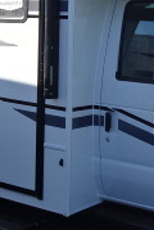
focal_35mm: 89
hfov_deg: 15.4
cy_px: 49
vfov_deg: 22.5
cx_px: 99
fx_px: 569
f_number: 3.5
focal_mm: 4.1
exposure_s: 1/640
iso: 80
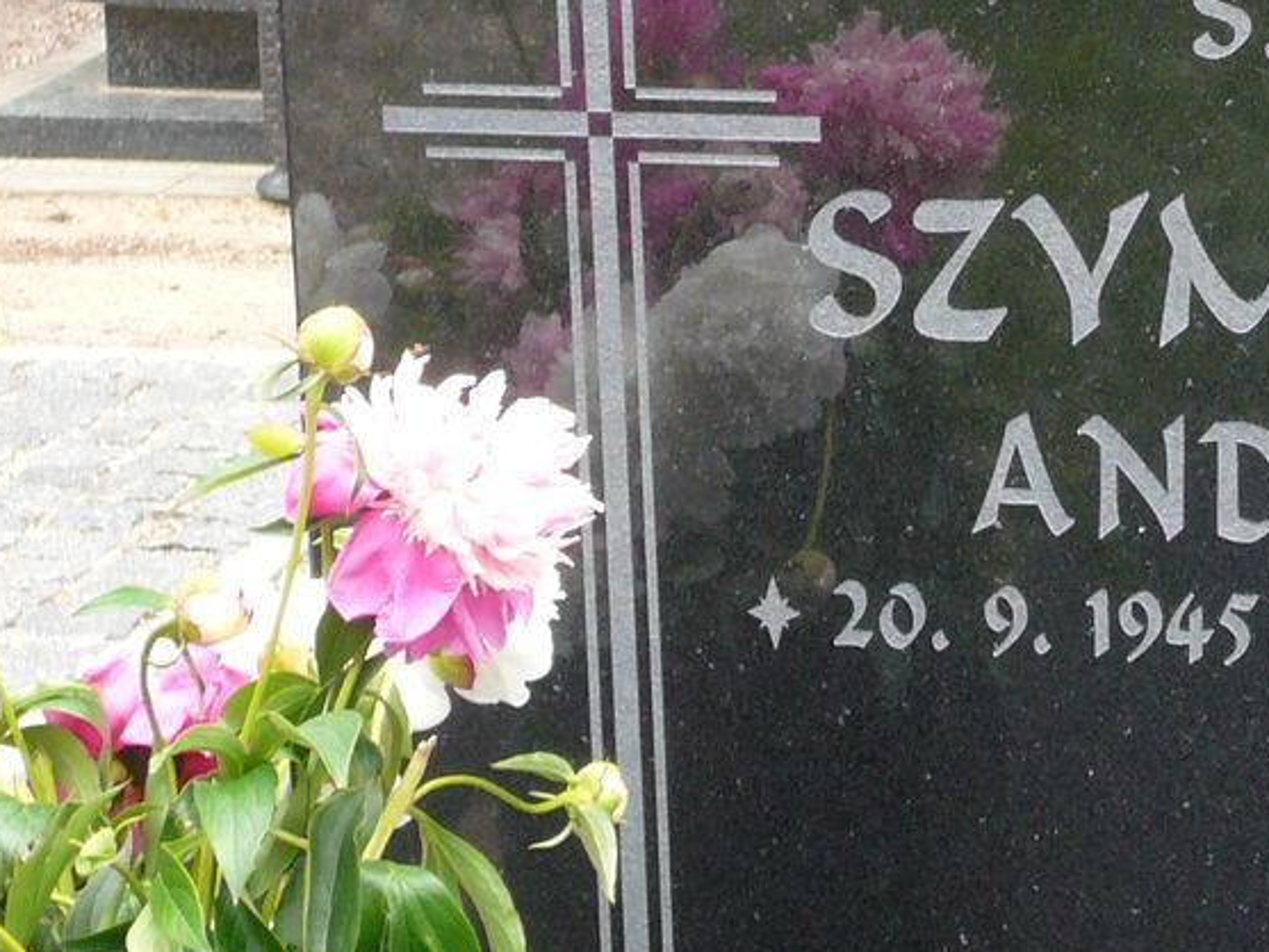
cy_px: 511
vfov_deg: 8.1
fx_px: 6710
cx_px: 1296
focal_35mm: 183
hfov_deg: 10.7
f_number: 4.3
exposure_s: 1/25
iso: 100
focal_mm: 11.2
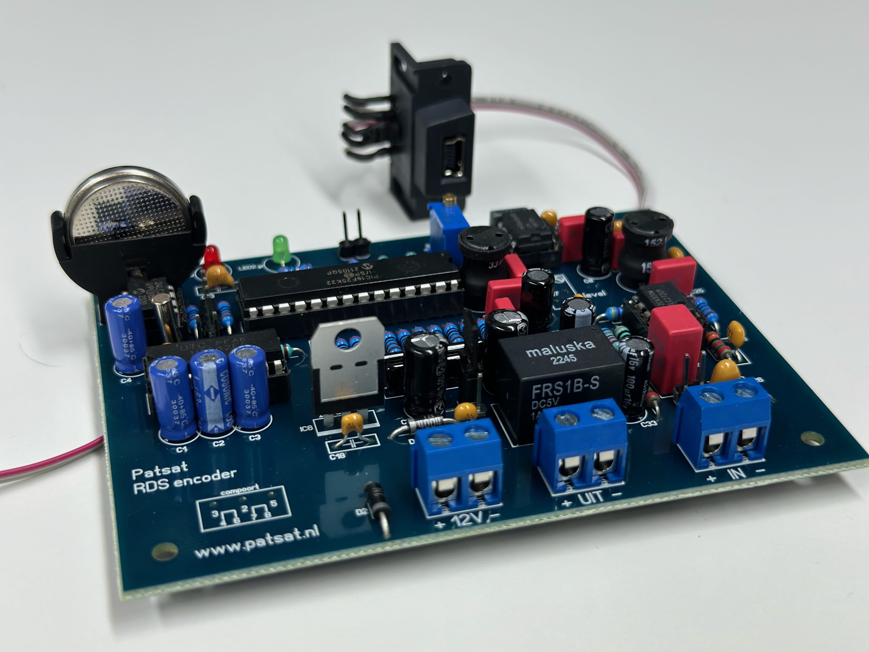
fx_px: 1205
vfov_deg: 30.3
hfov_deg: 39.7
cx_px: 434
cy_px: 326
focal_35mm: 48
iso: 64
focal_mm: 6.86
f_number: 1.78
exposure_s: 1/144
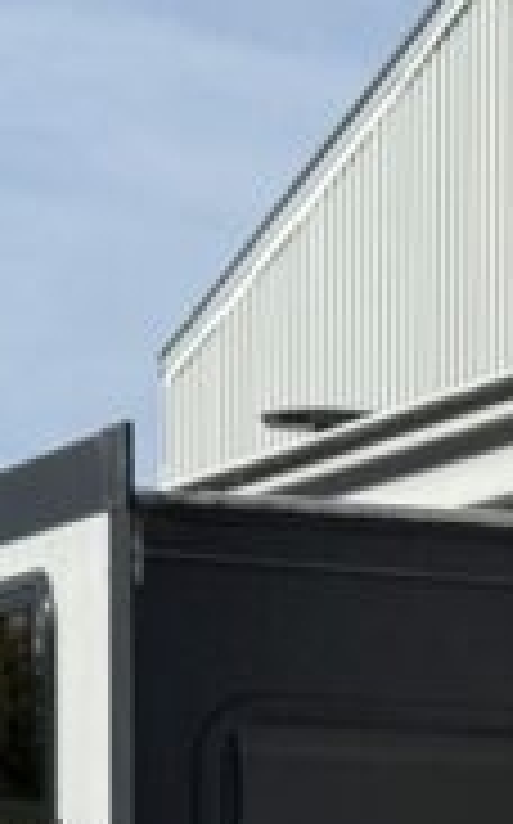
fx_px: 4798
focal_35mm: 214
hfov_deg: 5.9
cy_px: 1180
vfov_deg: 9.6
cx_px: 1260
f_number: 1.78
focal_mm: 6.76
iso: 64
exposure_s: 1/7143
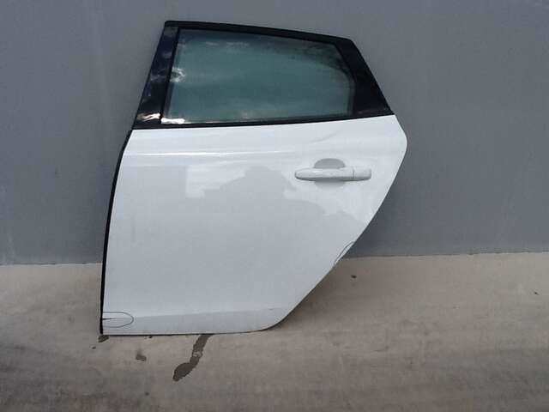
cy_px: 206
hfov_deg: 42.9
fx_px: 698
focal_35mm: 44
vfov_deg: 32.9
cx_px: 274
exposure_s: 1/1274
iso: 40
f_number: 2.4
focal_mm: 2.03
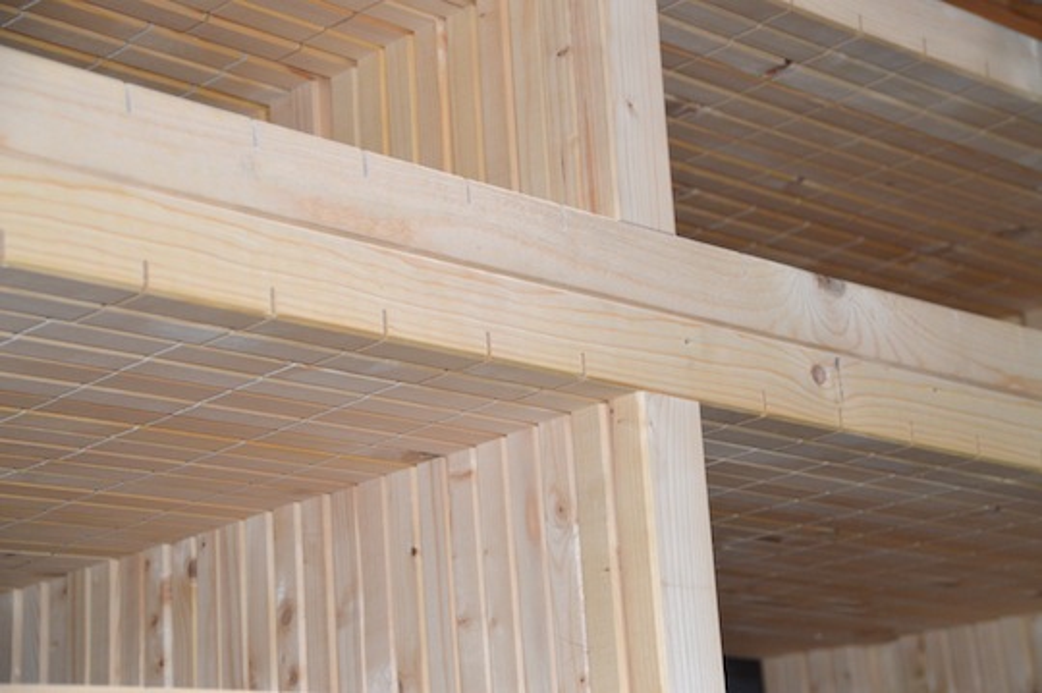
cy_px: 346
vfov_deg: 16.5
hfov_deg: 24.6
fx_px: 2386
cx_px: 521
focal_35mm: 82
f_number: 4.8
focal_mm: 55
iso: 900
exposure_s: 1/60
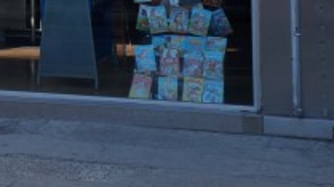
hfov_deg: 15.9
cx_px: -157
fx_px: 1104
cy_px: -192
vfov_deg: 9.1
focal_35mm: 125
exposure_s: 1/250
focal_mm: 23
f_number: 8
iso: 100
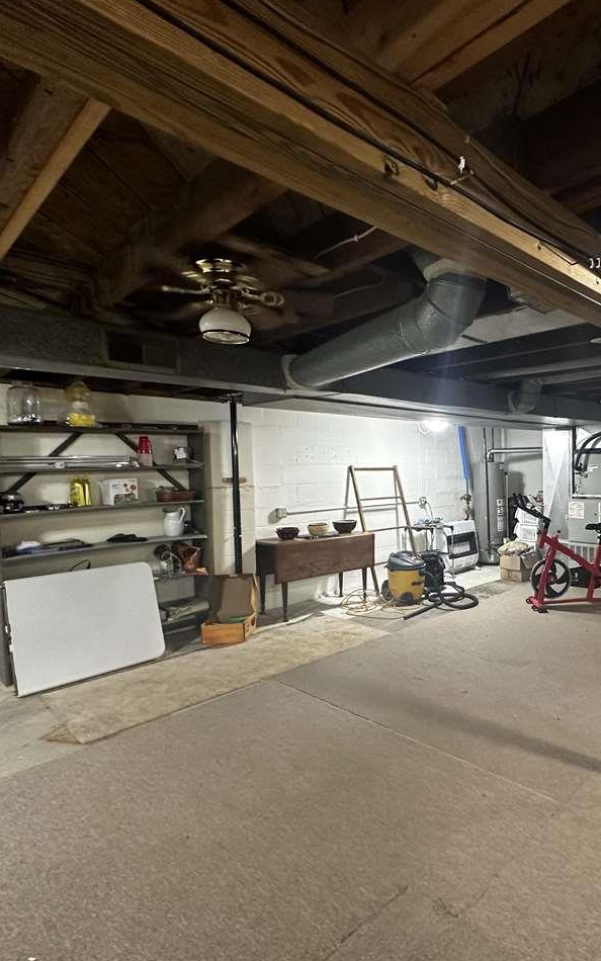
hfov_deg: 57.1
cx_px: 439
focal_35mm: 20
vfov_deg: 85.1
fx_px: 524
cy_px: 478
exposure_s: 1/60
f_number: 2.2
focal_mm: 2.22
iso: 400
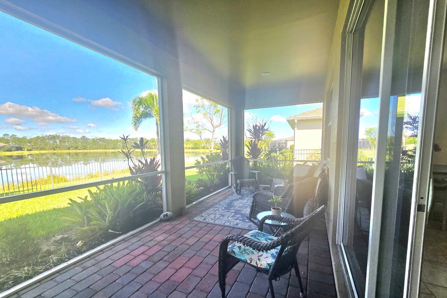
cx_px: 224
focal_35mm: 14
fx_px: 174
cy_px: 166
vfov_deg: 80.9
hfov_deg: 104.3
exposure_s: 1/333
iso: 50
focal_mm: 2.2
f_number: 2.2
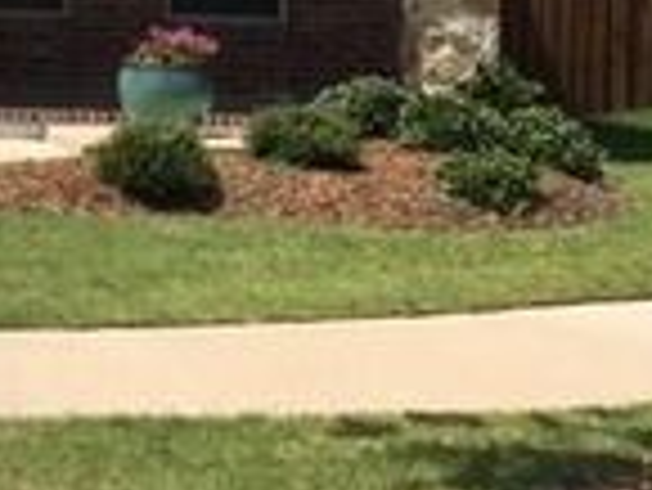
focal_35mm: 100
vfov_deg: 14.4
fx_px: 1885
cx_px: -144
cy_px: -61
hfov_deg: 18.5
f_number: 2.2
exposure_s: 1/2564
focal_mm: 4.15
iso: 25
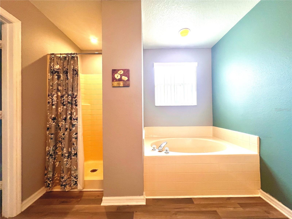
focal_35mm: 13
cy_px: 110
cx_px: 146
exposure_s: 1/120
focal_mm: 1.57
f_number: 1.8
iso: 80
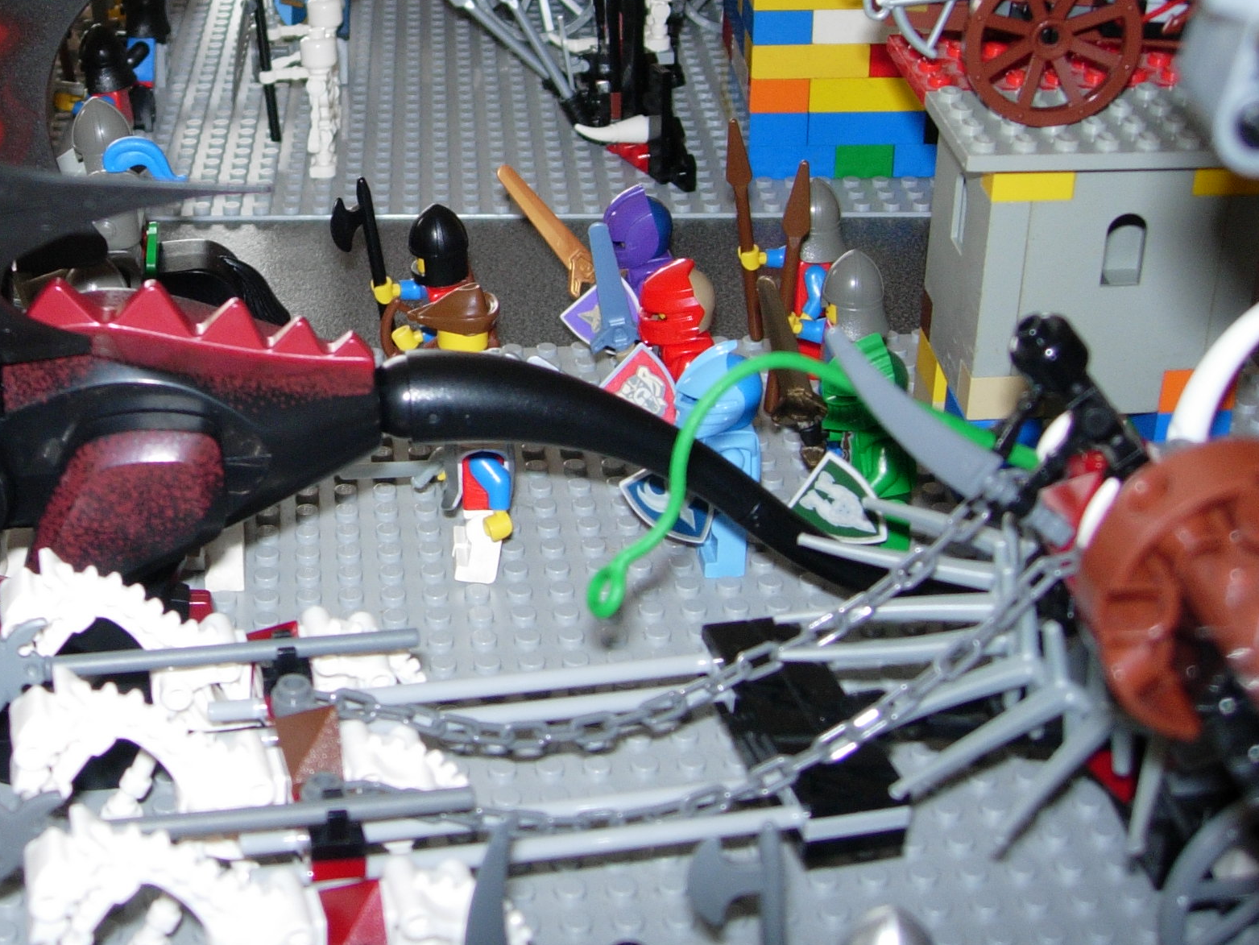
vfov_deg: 23.1
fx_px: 2292
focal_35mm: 63
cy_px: 249
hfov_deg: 30.0
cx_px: 255
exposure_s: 1/64
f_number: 2.8
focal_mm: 7.8
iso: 79
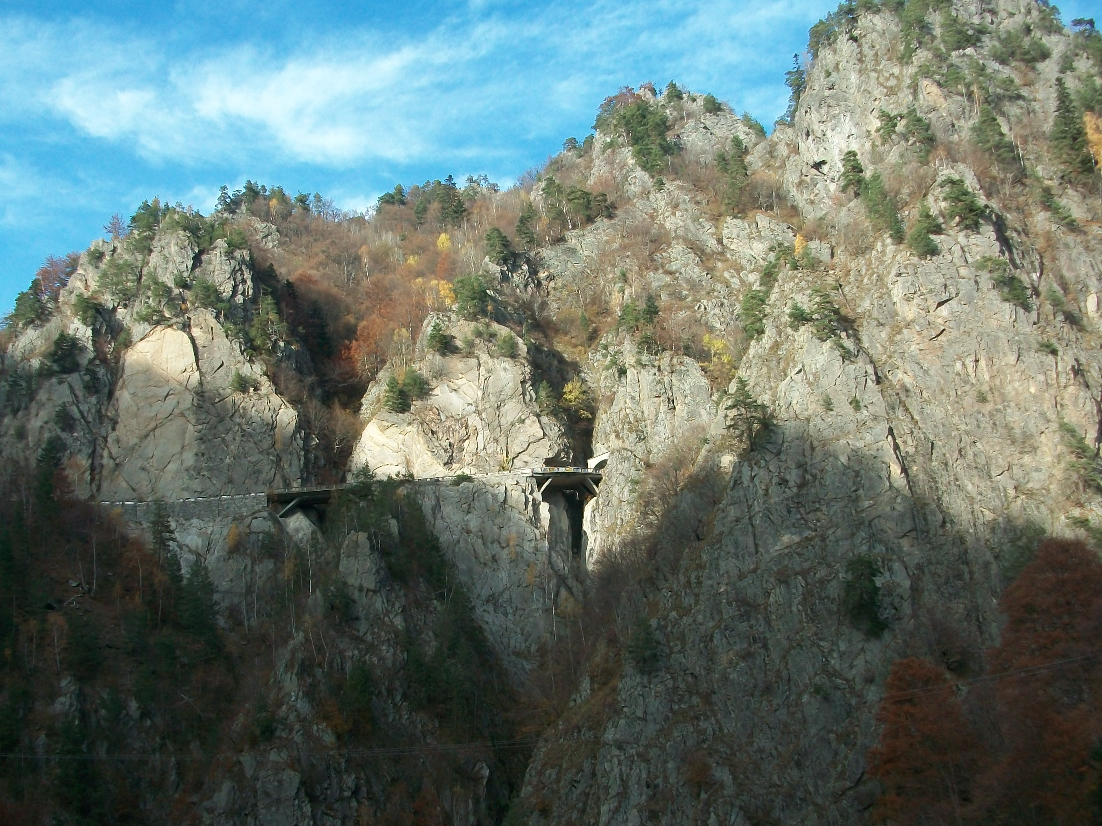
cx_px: 527
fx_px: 1210
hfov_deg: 49.0
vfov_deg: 37.7
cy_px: 422
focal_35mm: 38
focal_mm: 5.7
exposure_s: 1/500
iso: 80
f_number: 2.8
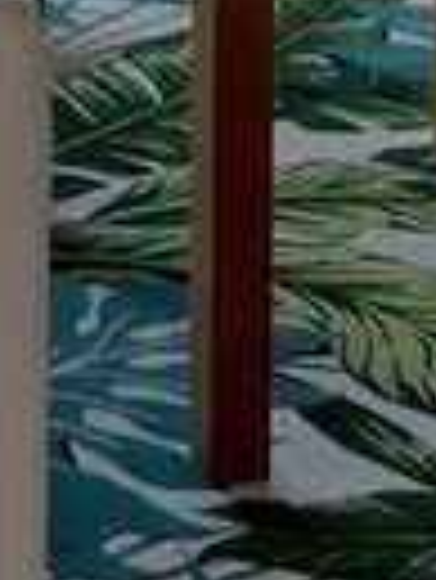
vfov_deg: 10.8
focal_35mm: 155
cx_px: -445
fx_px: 2599
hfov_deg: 9.0
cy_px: -814
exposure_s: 1/154
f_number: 1.7
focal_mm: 3.92
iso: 40
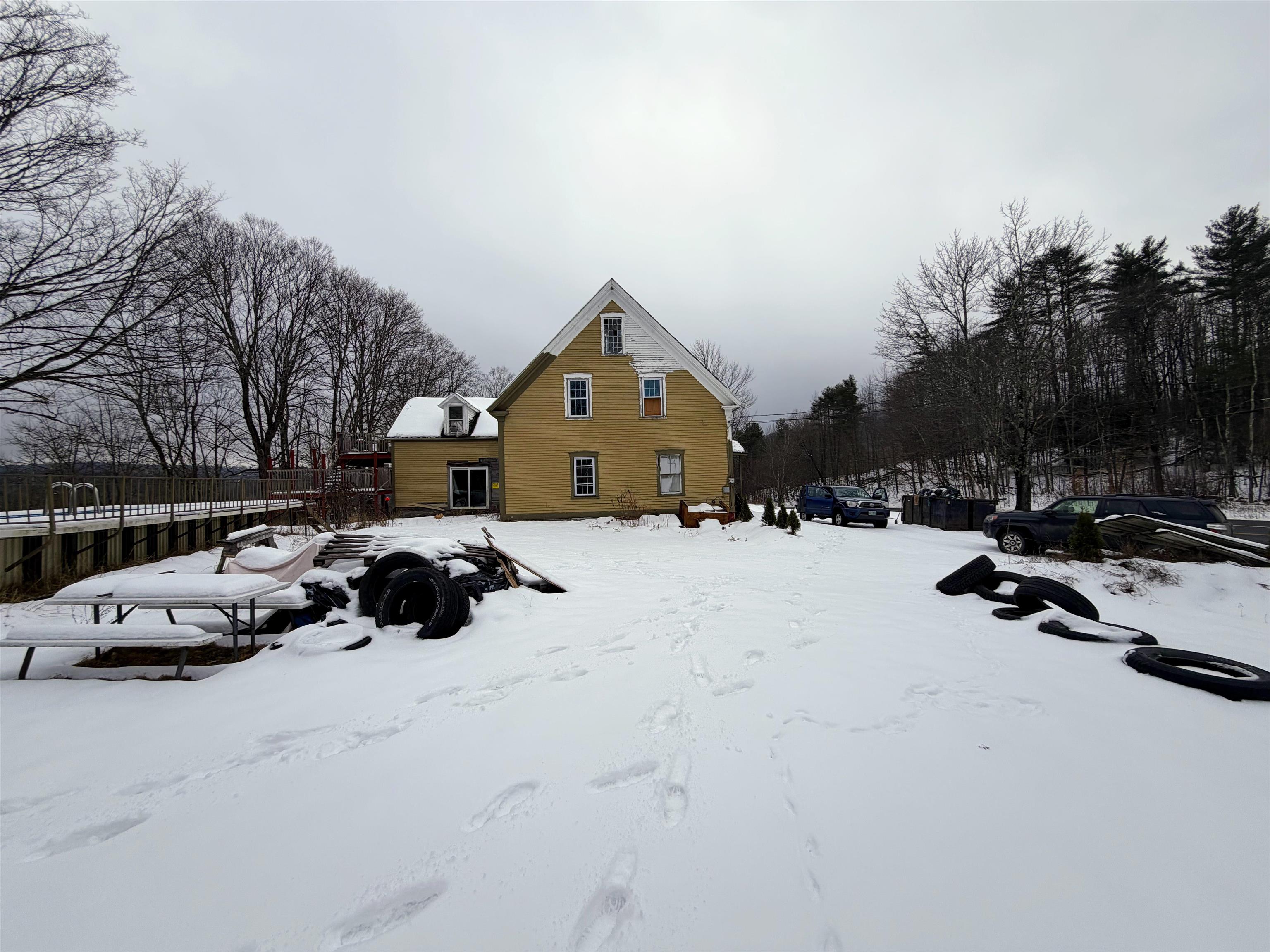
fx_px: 514
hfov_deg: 102.1
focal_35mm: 14
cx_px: 635
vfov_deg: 85.7
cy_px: 476
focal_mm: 2.22
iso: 25
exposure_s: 1/770
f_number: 2.2
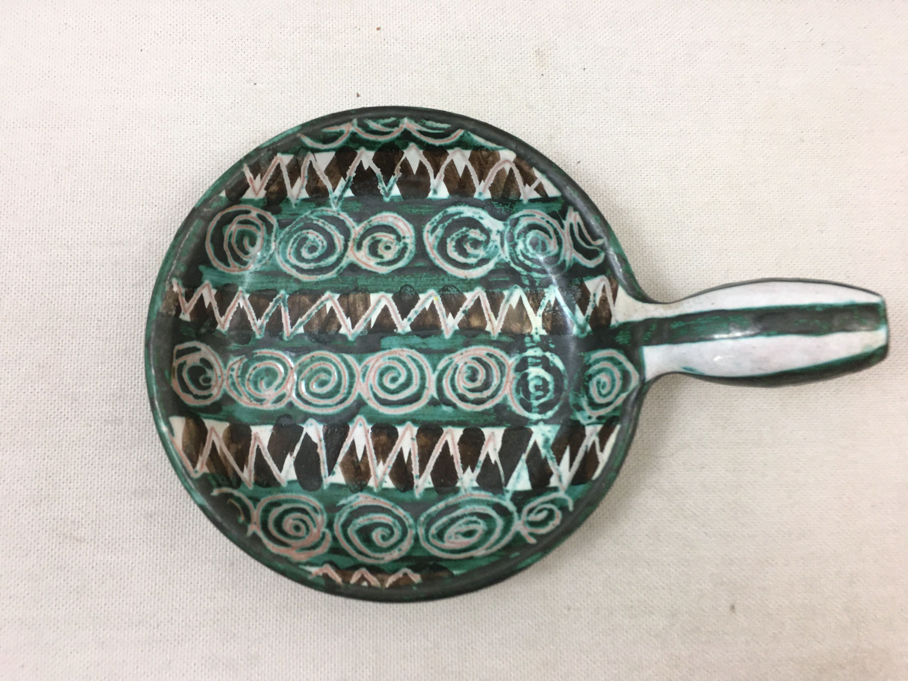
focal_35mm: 29
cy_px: 340
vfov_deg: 48.2
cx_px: 454
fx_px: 761
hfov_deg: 61.7
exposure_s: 1/33
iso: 64
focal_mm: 4.15
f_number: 2.2
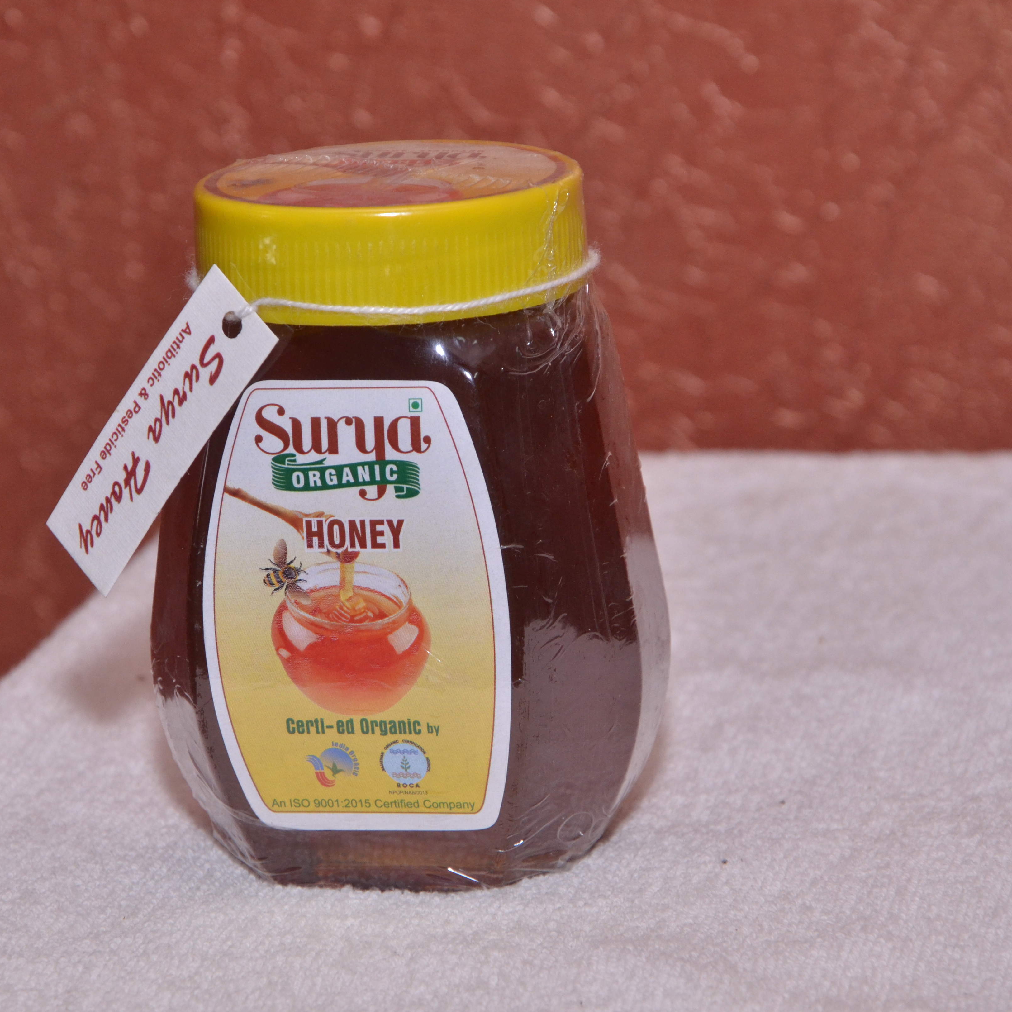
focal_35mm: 203
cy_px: 504
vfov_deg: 8.6
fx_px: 6703
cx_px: 445
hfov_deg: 8.6
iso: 800
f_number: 7.1
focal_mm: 105
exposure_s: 1/125
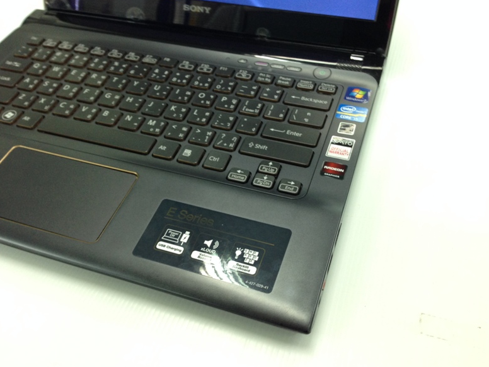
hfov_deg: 54.0
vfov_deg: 41.8
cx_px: 246
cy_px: 184
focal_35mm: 34
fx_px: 480
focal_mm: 4.12
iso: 100
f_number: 2.4
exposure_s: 1/20
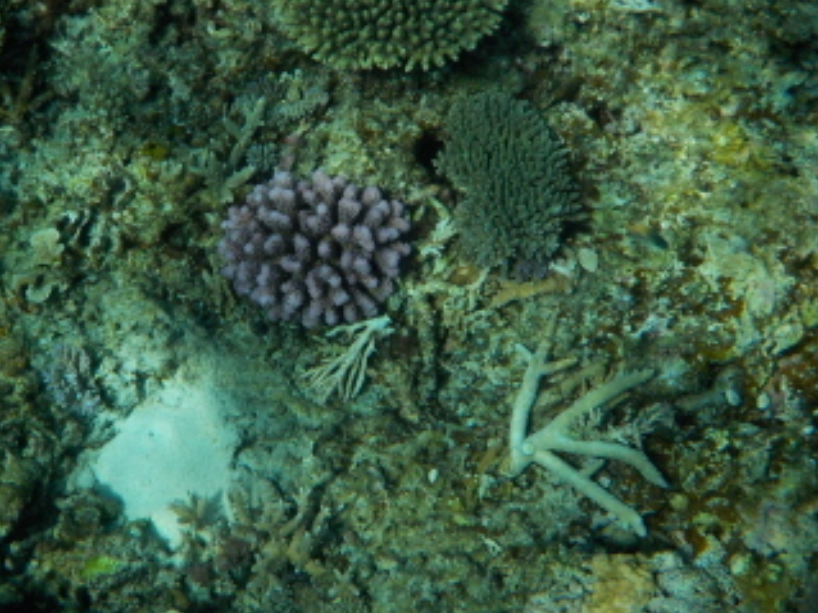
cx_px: 310
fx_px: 1110
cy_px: 273
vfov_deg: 30.8
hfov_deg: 40.2
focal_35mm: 47
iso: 125
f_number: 3.3
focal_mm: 4.1
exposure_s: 1/1250
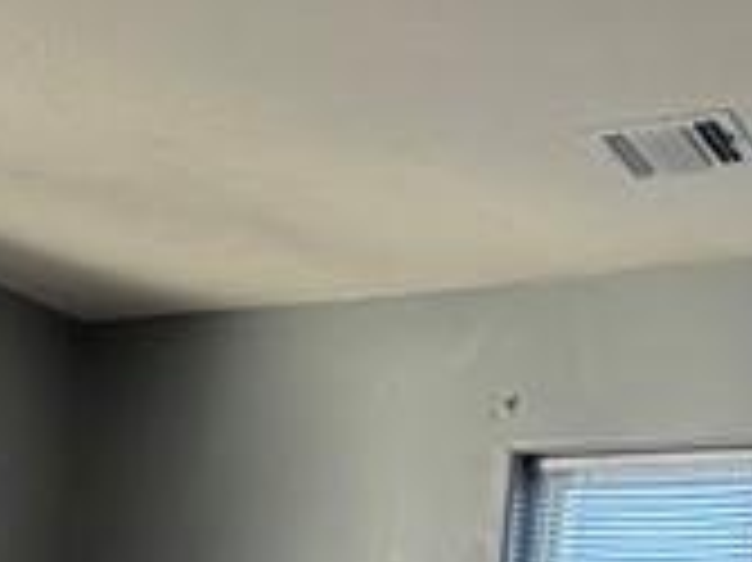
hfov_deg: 22.4
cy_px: 1030
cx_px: 117
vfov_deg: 14.8
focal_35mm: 86
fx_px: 1867
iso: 64
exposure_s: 1/121
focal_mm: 2.22
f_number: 2.2
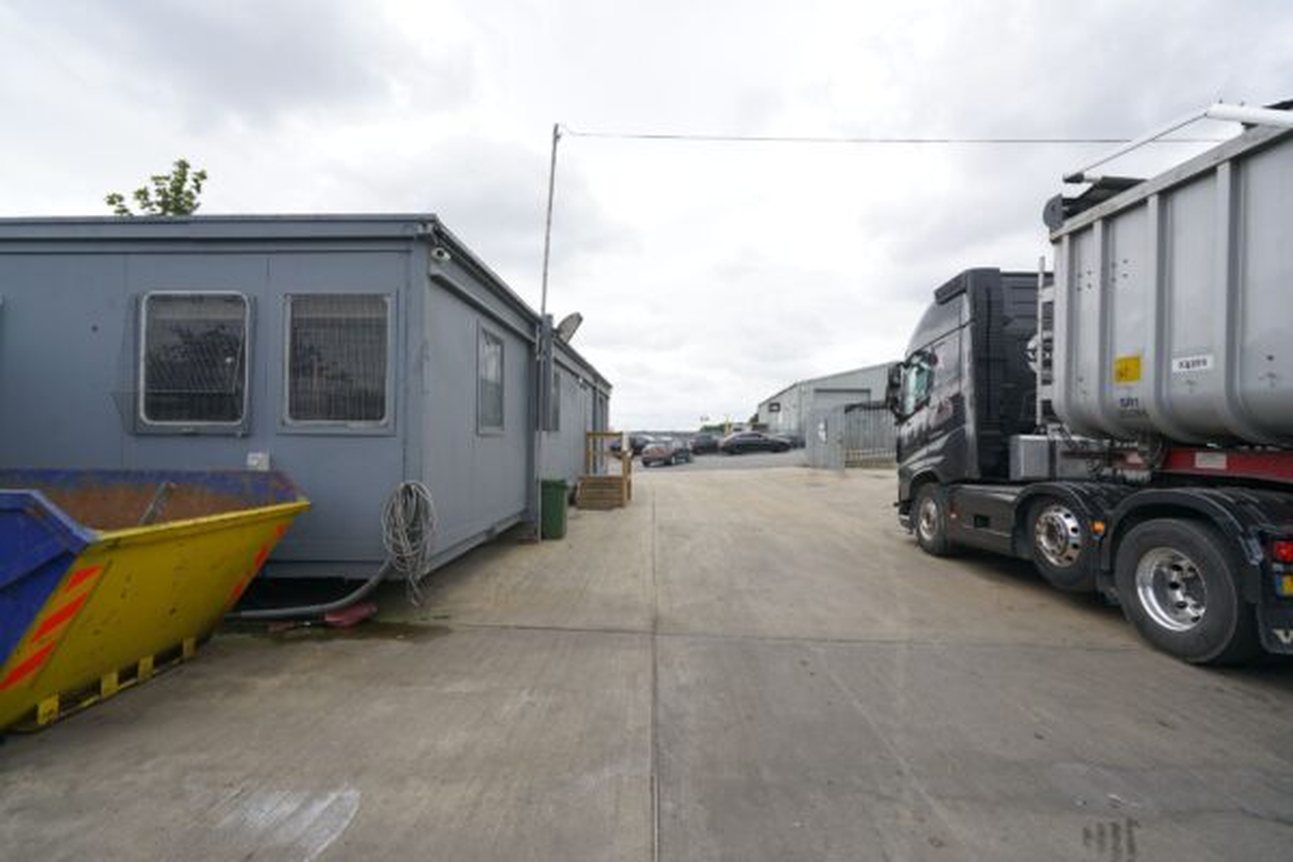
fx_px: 575
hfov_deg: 96.7
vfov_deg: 73.7
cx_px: 646
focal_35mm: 16
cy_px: 431
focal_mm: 16
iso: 100
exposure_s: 1/400
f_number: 5
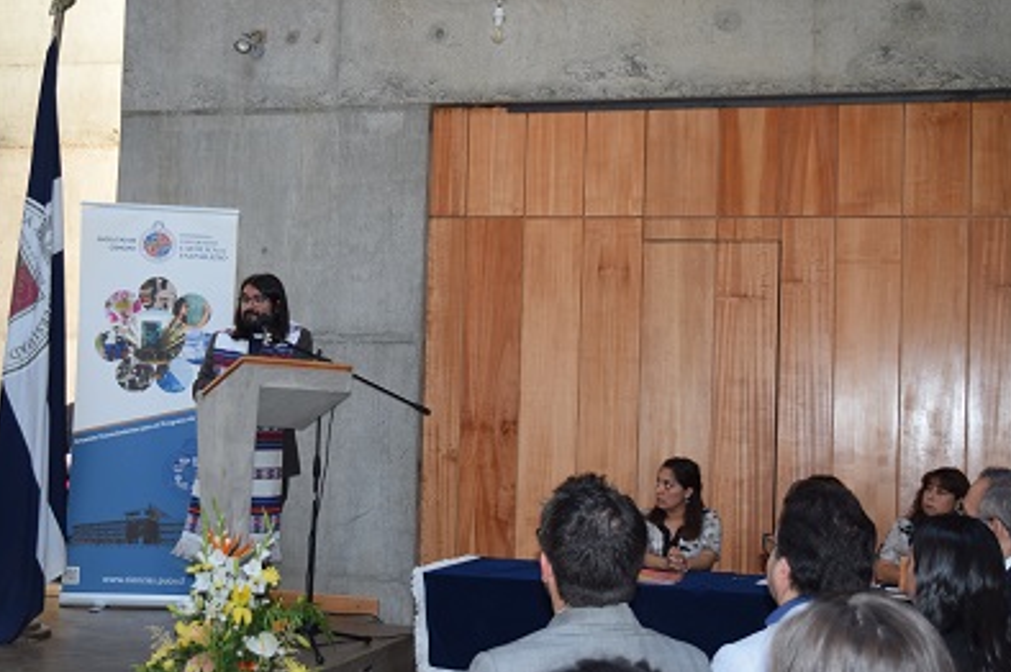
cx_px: 502
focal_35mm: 55
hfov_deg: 36.3
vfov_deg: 24.6
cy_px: 337
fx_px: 1543
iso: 800
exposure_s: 1/60
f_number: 4.5
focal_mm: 34
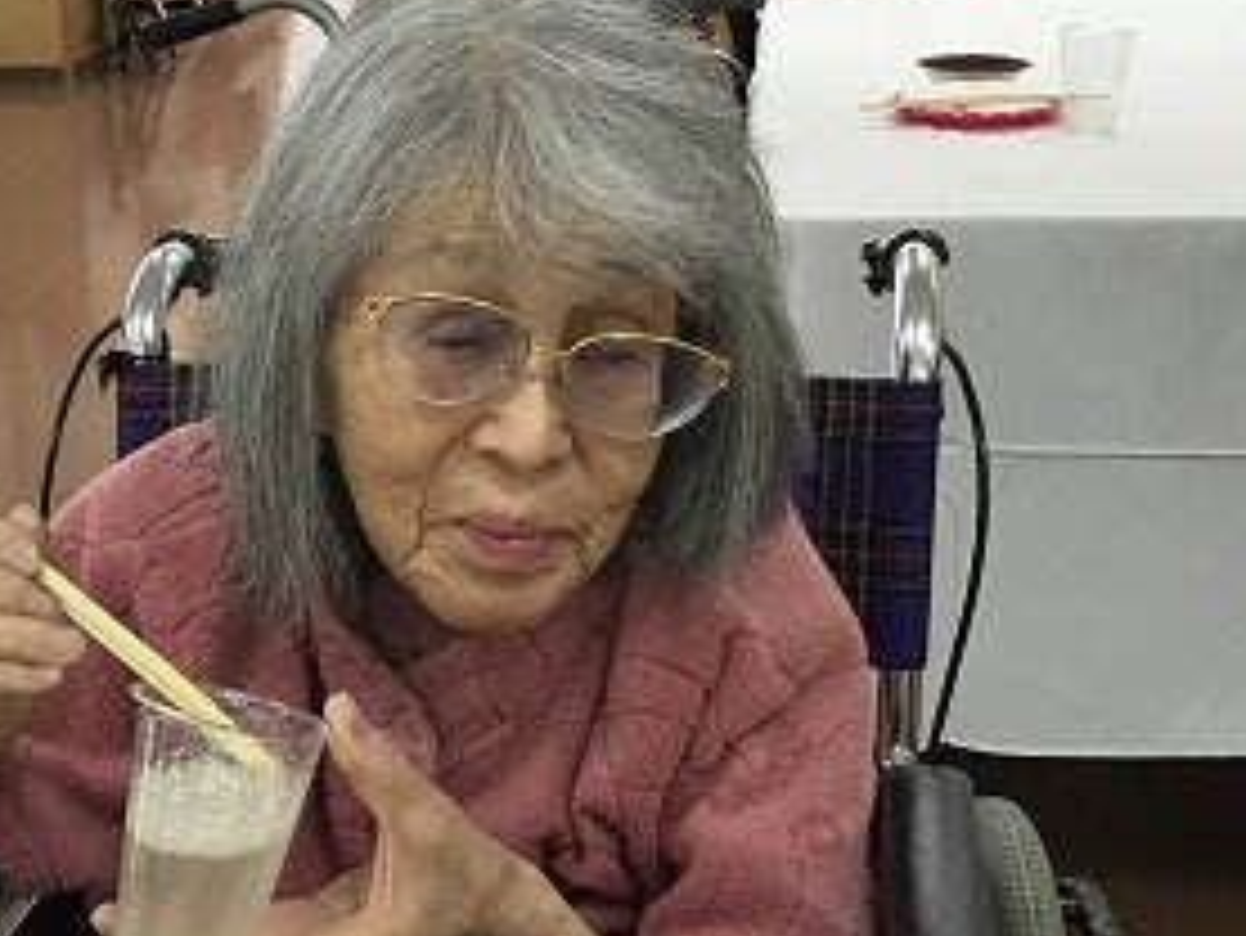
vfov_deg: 25.9
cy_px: 668
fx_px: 2017
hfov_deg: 33.2
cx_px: 220
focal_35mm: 56
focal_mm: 3.3
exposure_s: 1/30
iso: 40
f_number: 2.4
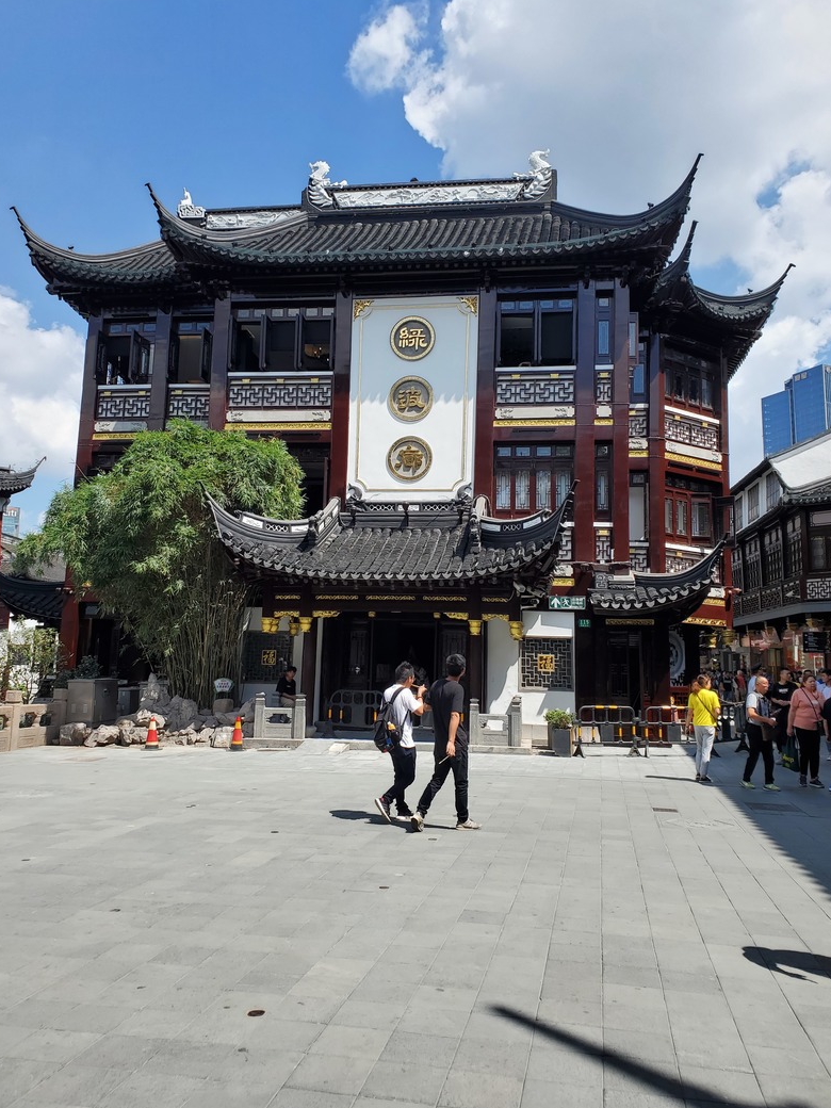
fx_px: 864
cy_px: 540
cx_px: 426
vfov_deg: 65.3
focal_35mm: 27
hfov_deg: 51.3
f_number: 2.4
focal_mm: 4.3
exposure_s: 1/1333
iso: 50
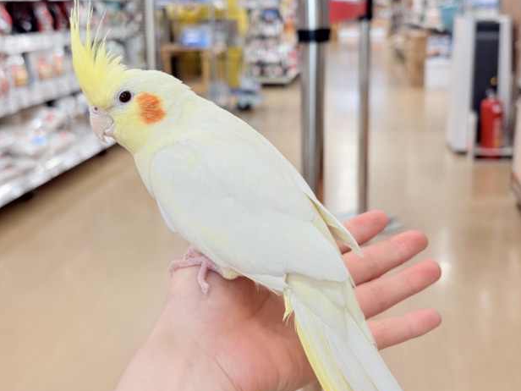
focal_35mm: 54
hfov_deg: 35.5
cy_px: 200
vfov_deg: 27.0
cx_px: 269
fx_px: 813
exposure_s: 1/100
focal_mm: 5.96
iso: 80
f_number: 1.6
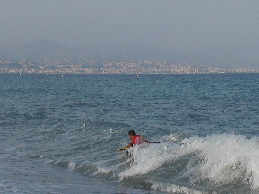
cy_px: 160
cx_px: 163
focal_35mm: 124
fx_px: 928
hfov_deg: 15.9
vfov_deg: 11.9
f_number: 7.2
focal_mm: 10.4
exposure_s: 1/640
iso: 200
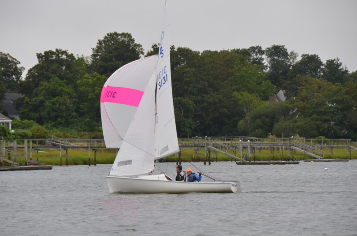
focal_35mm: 255
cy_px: 118
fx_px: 2522
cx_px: 178
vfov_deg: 5.4
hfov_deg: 8.1
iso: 100
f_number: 8
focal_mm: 170
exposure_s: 1/250
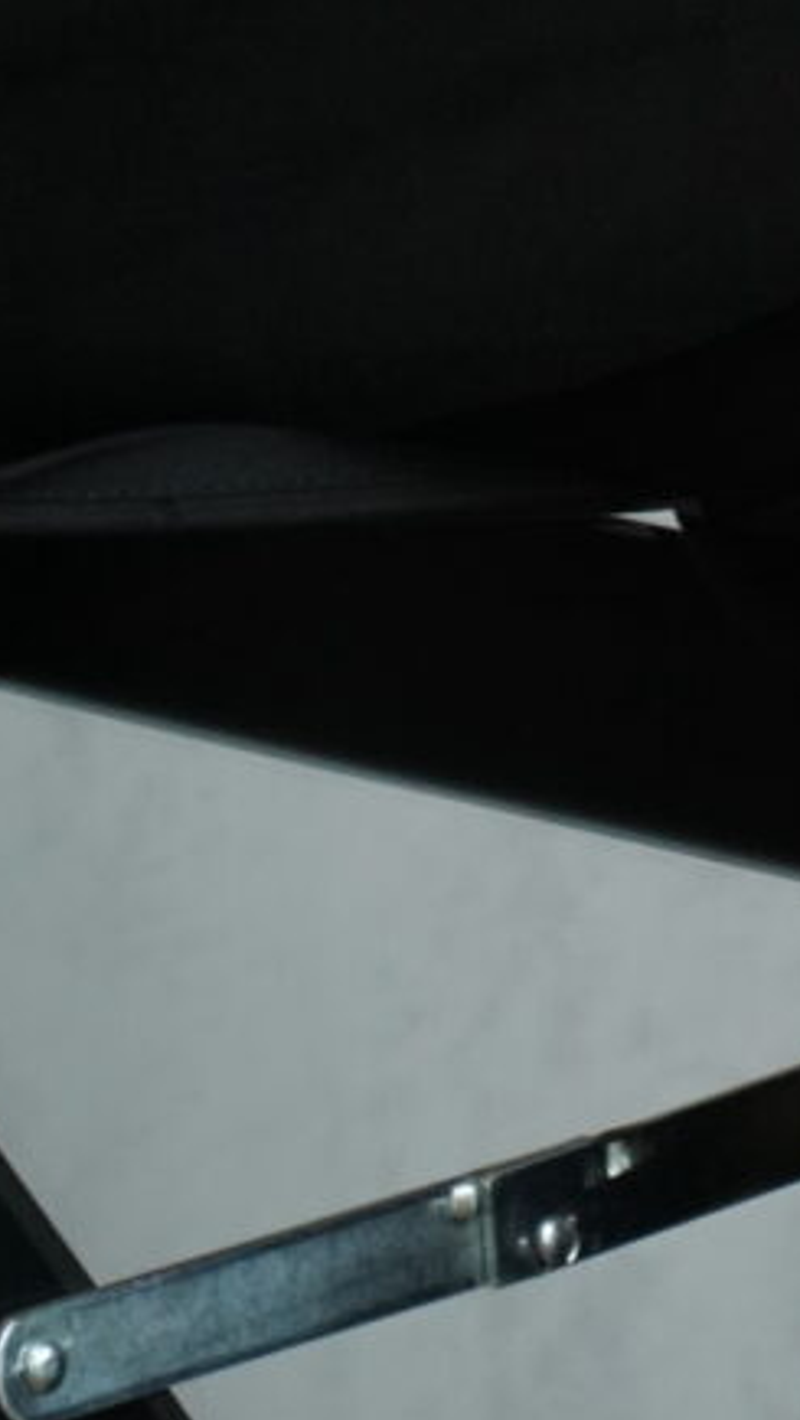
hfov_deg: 2.6
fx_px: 17406
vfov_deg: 4.5
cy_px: -2749
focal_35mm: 462
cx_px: 865
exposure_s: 1/200
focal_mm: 75
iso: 800
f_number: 4.5
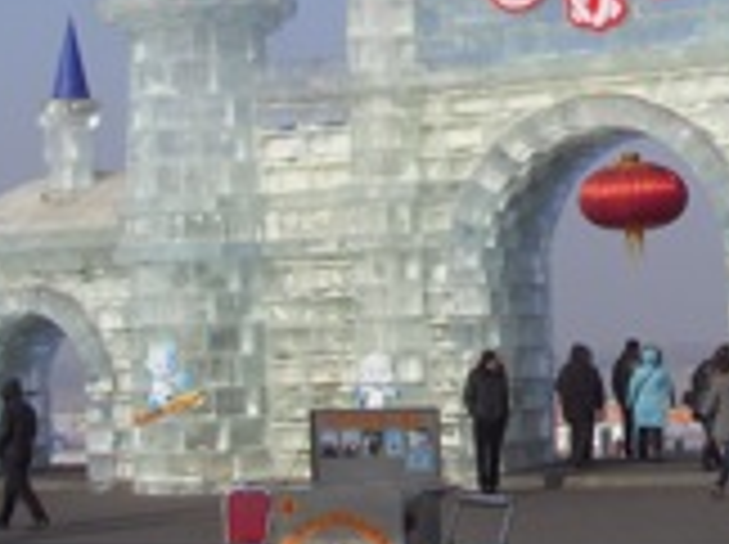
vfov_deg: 13.8
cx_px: 634
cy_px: 49
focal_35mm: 106
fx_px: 2229
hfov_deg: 18.3
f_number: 6.2
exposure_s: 1/350
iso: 80
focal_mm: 6.6
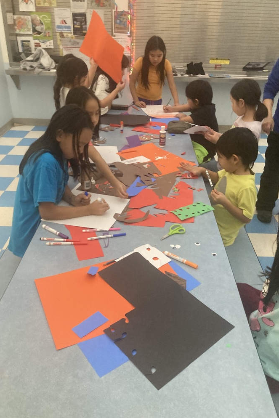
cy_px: 204
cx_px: 151
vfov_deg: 61.9
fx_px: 349
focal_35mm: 30
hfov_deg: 43.6
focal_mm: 3.99
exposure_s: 1/30
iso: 320
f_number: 1.8
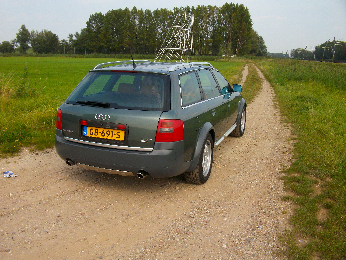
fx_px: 340
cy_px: 130
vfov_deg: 41.8
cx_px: 173
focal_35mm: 34
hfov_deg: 54.0
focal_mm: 5.7
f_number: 5.5
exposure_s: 1/229
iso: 80
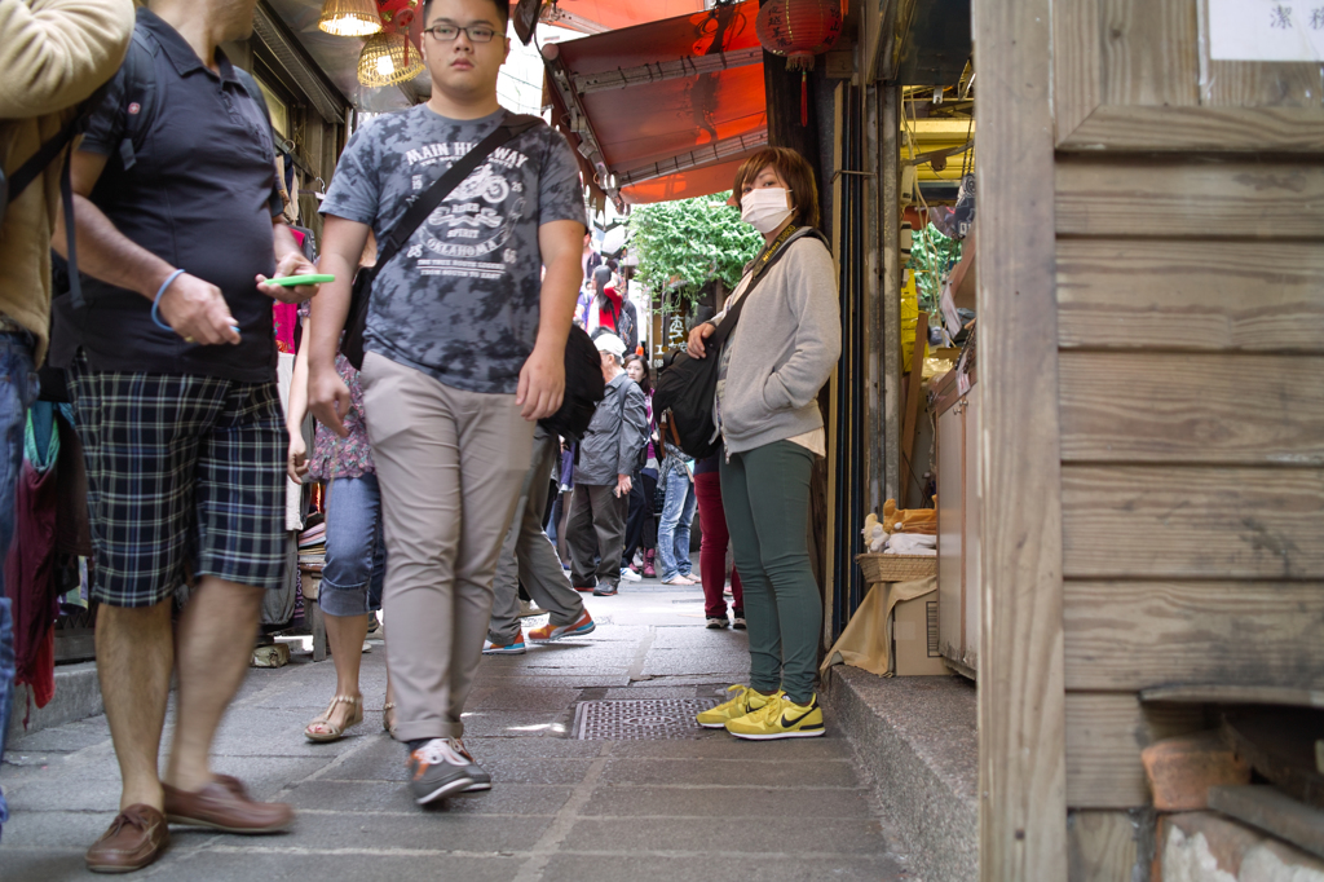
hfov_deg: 47.4
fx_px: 1507
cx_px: 662
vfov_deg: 32.6
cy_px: 441
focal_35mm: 41
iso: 100
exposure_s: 1/30
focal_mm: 24.2
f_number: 2.8
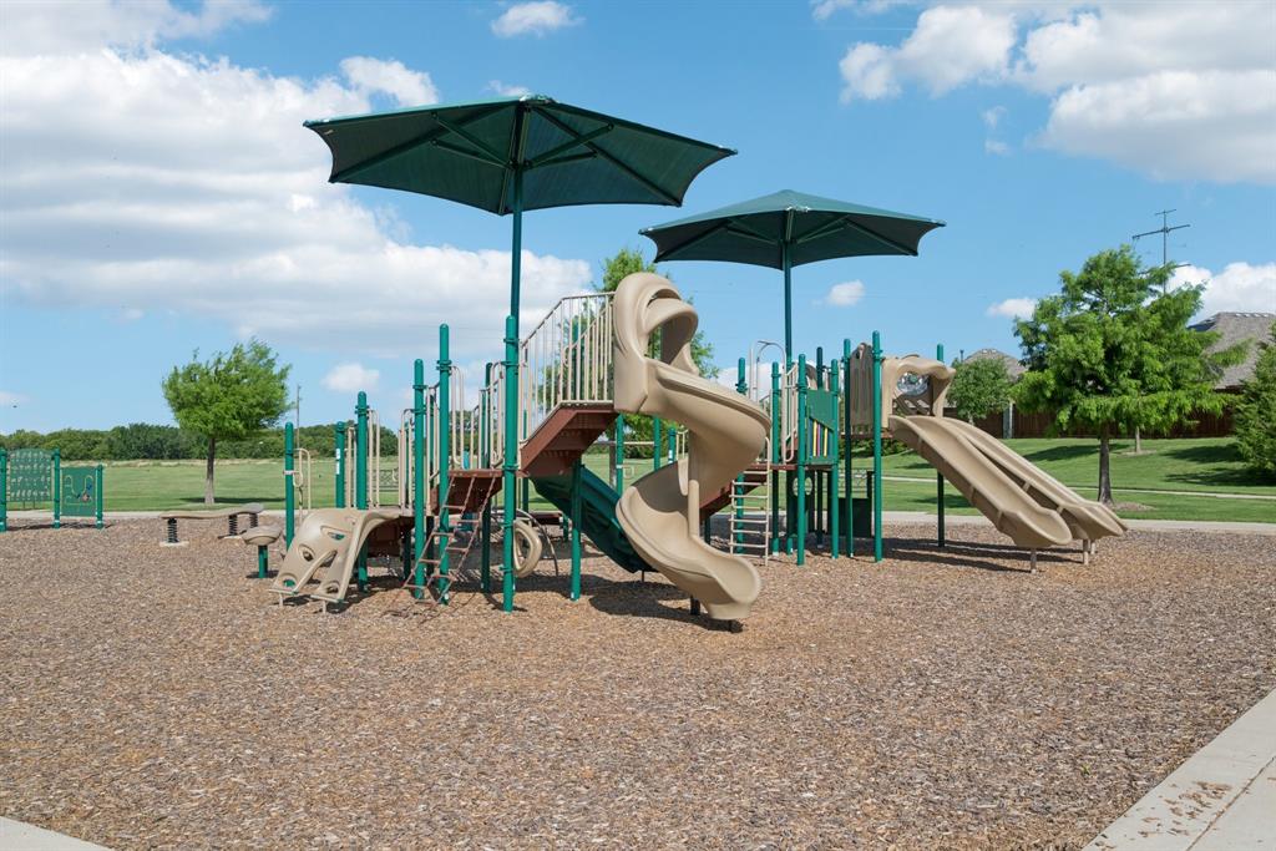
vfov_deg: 45.7
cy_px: 426
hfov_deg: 64.5
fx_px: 1010
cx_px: 638
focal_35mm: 28
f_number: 8
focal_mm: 28.5
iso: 400
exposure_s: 1/1600
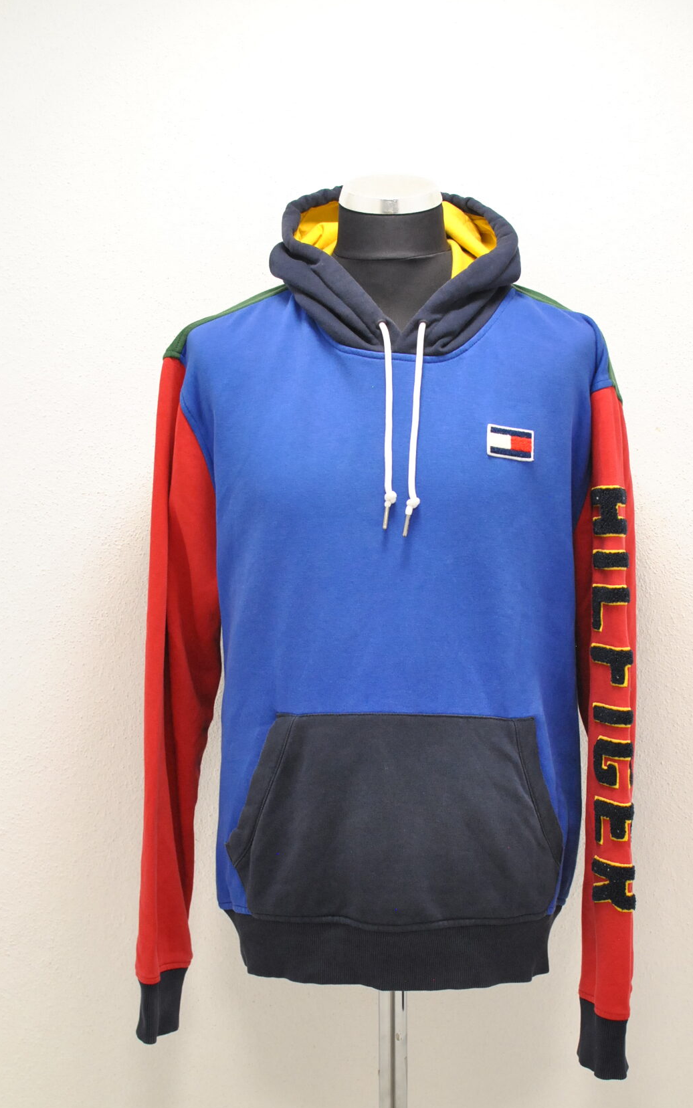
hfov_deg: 20.8
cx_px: 387
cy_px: 566
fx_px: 1891
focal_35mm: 63
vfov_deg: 32.7
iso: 800
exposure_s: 1/100
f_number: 4
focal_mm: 35
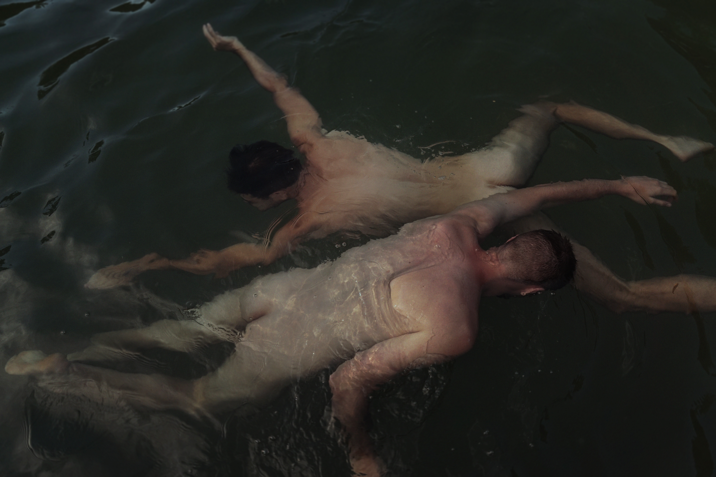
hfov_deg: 67.4
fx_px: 537
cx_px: 358
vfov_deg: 47.9
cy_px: 238
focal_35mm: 27
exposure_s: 1/500
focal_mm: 18
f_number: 4.5
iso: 320
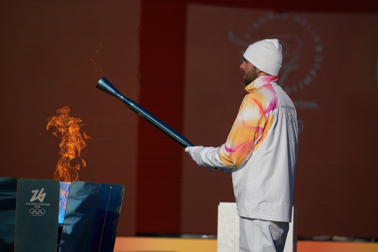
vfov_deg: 4.3
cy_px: 126
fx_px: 3339
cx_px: 189
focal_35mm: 318
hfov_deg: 6.5
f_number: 6.3
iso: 320
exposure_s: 1/4000
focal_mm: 318
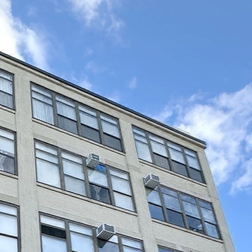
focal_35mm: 49
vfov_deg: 28.1
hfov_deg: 33.7
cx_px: 51
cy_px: 334
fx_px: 404
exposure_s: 1/489
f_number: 2.2
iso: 40
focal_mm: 2.22
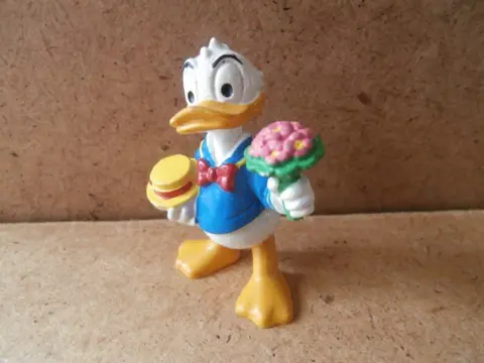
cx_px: 242
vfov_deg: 56.8
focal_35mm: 24
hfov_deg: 71.6
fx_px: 336
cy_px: 182
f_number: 3
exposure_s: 1/30
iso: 200
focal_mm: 4.2
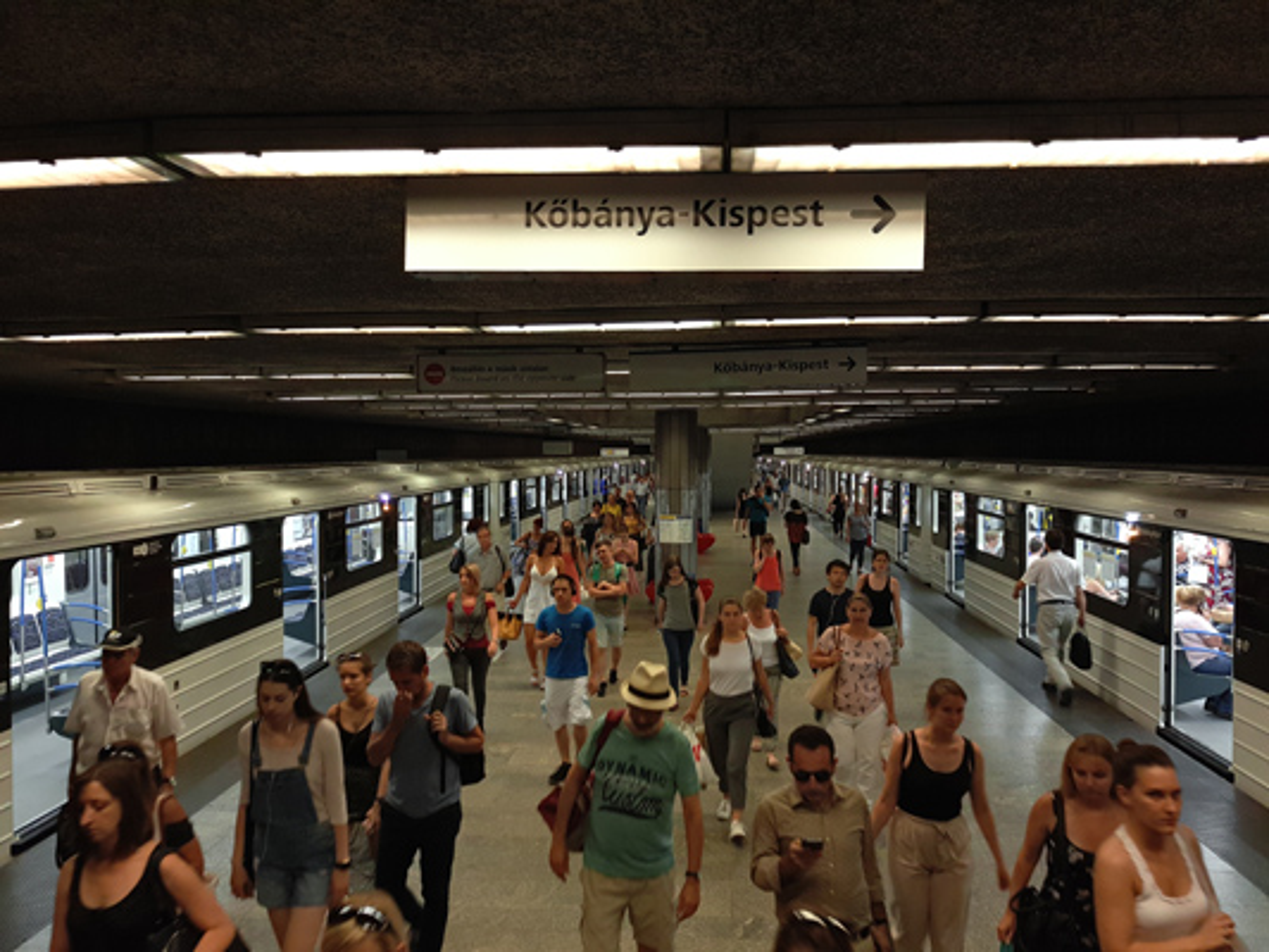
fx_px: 1137
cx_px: 634
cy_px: 476
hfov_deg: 58.3
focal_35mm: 31
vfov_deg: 45.5
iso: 250
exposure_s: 1/33
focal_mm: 4.73
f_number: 2.2
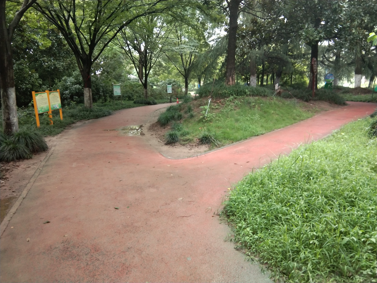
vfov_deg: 45.4
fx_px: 338
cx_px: 188
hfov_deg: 58.4
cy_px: 142
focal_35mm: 31
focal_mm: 3.69
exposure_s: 1/33.3
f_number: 2.2
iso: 400
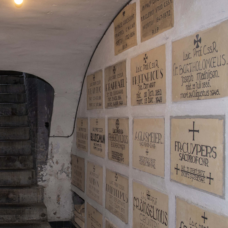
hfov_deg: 31.5
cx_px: 31
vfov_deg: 32.8
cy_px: 127
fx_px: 387
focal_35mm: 52
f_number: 5.6
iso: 800
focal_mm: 24
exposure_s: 1/80
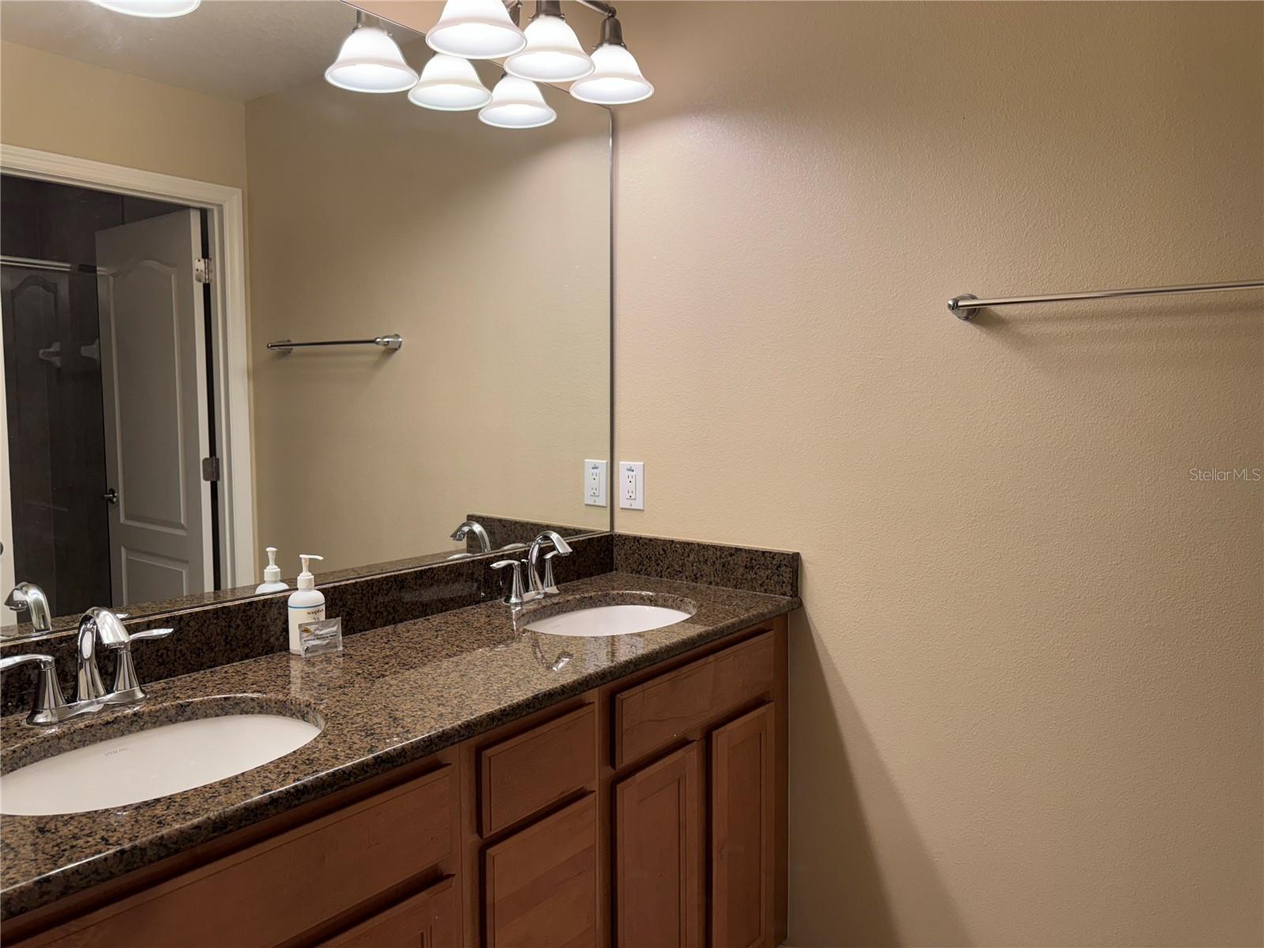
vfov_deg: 56.8
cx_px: 632
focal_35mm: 24
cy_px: 474
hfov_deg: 71.6
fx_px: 876
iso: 80
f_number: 1.78
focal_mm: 6.76
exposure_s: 1/120
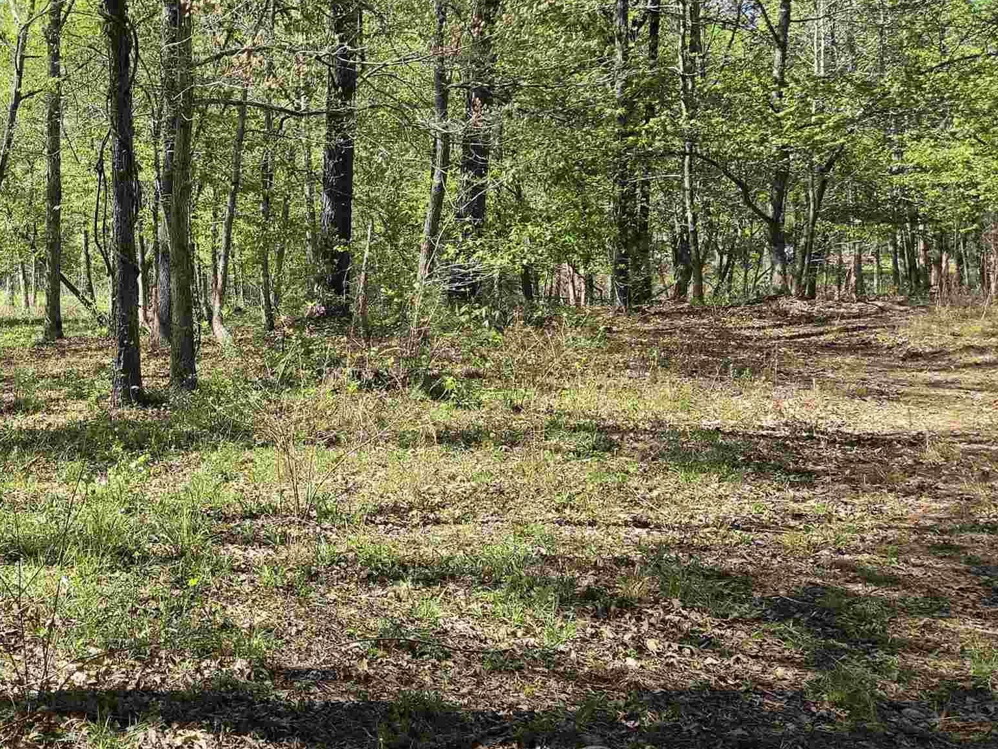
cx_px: 56
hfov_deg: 37.8
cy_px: 358
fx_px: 1326
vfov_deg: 31.5
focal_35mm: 46
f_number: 1.8
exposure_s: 1/1501
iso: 80
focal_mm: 5.4
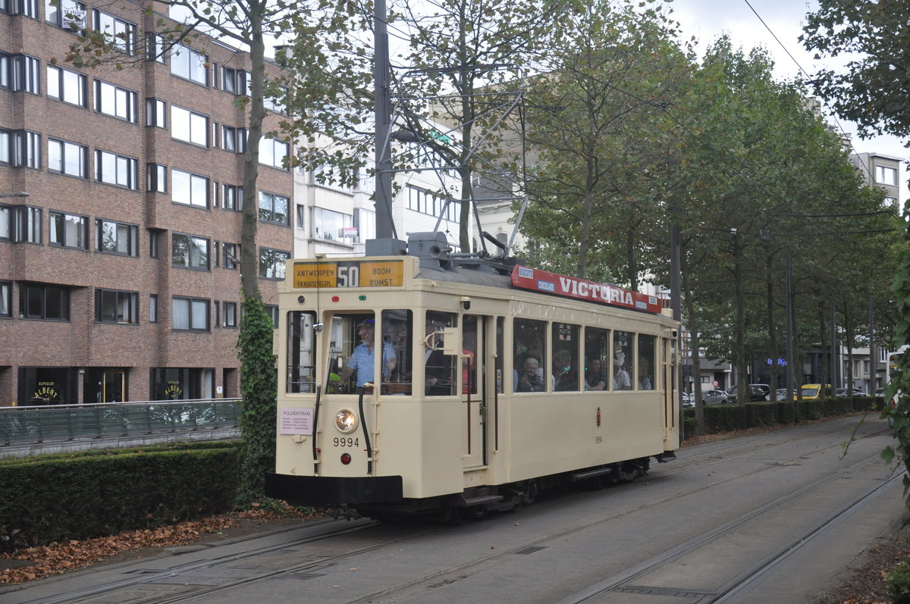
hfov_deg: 37.9
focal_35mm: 52
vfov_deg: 25.7
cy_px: 302
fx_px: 1325
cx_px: 455
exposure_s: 1/500
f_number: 4.5
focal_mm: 35
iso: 1000
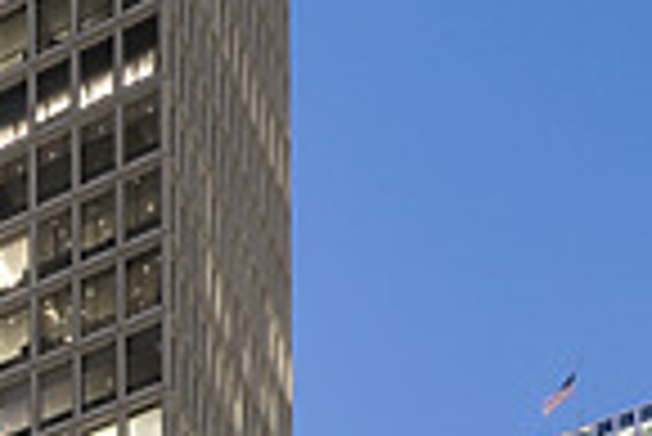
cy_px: 1191
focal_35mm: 118
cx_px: -1097
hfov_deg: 12.1
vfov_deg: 9.7
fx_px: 2139
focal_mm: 19
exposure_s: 2.5
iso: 64
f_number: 8
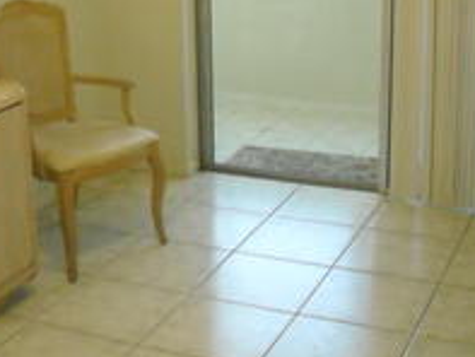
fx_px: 975
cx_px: 178
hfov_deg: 27.3
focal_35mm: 71
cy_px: 68
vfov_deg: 20.5
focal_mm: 5.7
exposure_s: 1/80
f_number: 2.8
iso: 800
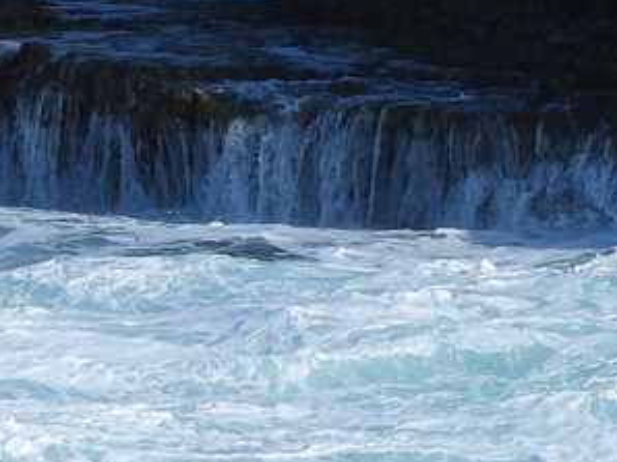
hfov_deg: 2.3
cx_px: -66
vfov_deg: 1.7
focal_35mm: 860
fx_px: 15316
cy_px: -153
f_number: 4.5
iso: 100
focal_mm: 35.7
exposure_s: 1/1000
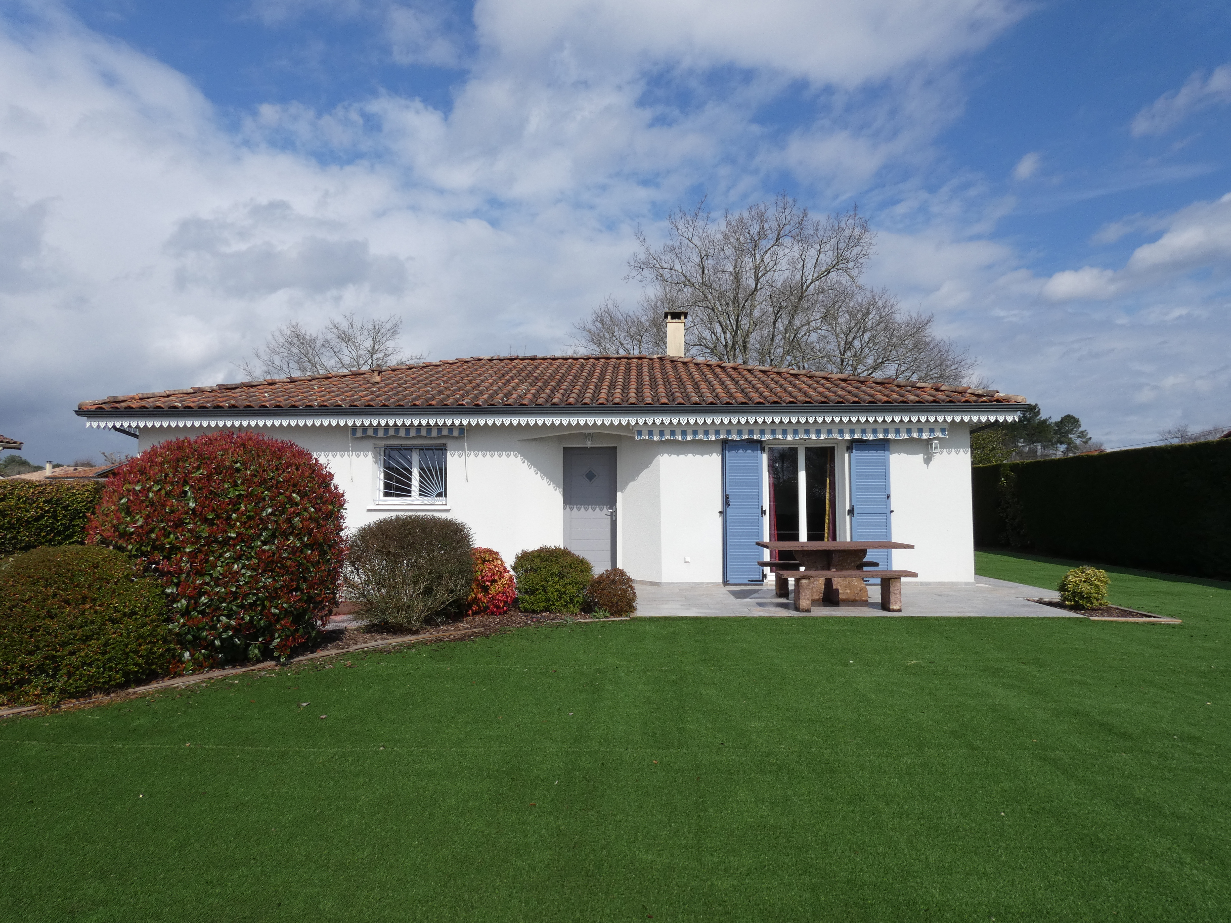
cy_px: 462
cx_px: 616
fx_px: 711
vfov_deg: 66.0
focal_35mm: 20
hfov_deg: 81.7
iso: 80
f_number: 4.5
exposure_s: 1/1000
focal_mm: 3.6
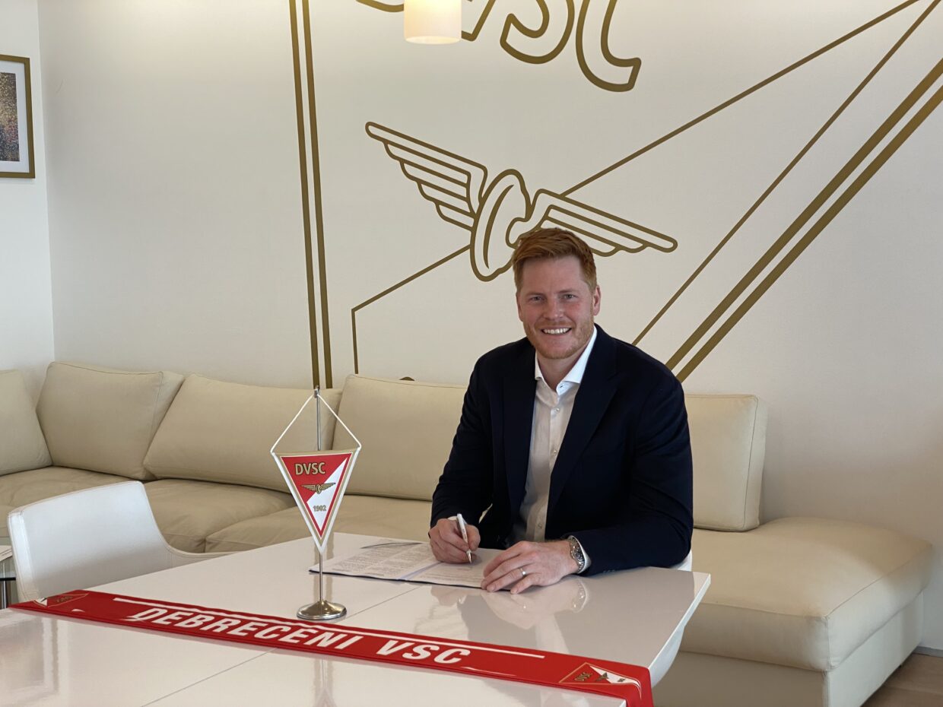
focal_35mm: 52
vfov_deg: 28.0
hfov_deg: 36.8
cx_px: 472
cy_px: 354
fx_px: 1417
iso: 80
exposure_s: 1/50
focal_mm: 6
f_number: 2
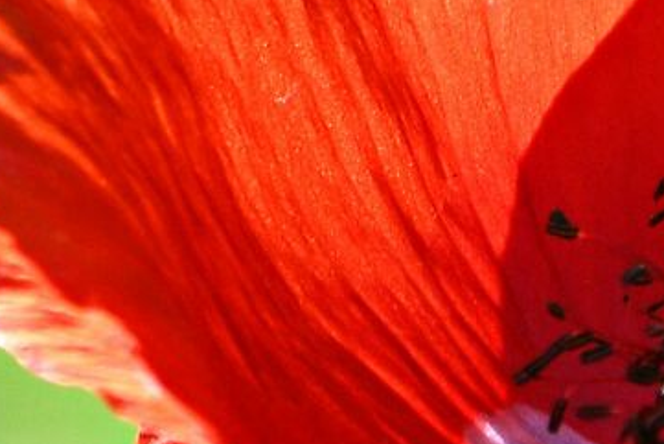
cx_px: 565
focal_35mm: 1942
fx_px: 35832
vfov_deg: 0.7
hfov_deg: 1.1
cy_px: 383
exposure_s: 1/500
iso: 320
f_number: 10
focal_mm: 195
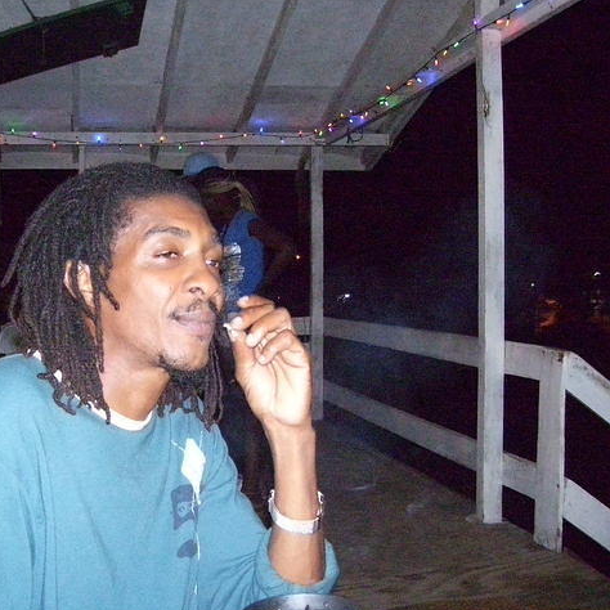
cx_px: 220
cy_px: 306
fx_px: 857
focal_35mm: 43
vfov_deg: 39.2
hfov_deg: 38.9
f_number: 2.7
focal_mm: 6
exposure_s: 1/60
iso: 1250
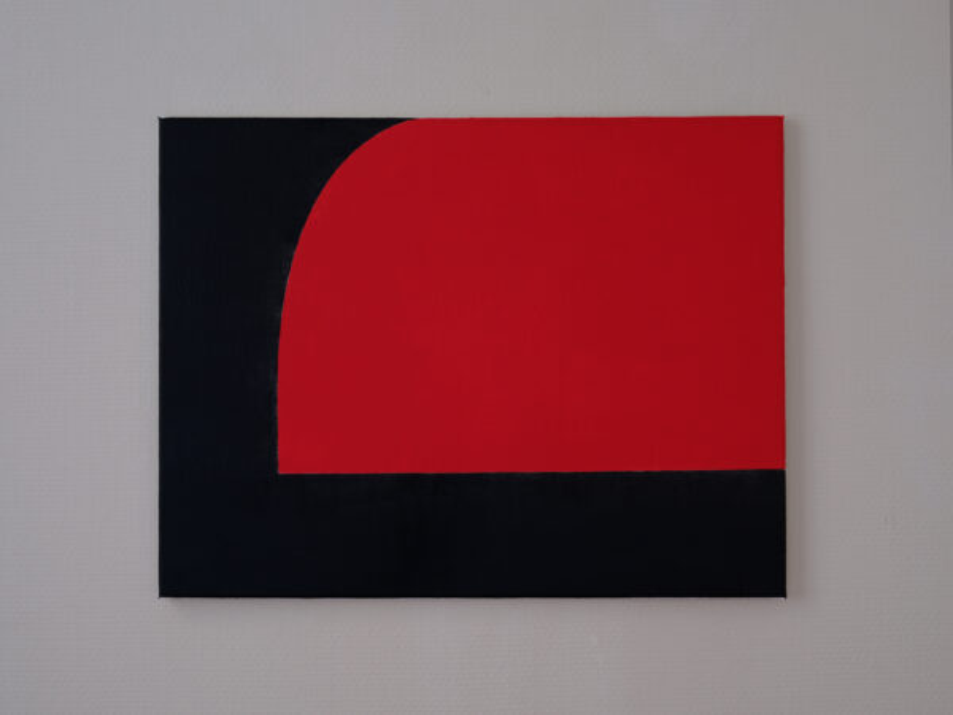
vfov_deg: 26.6
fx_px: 1514
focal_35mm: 55
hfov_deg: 34.9
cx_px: 476
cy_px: 358
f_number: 5.6
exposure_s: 1
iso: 125
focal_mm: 70
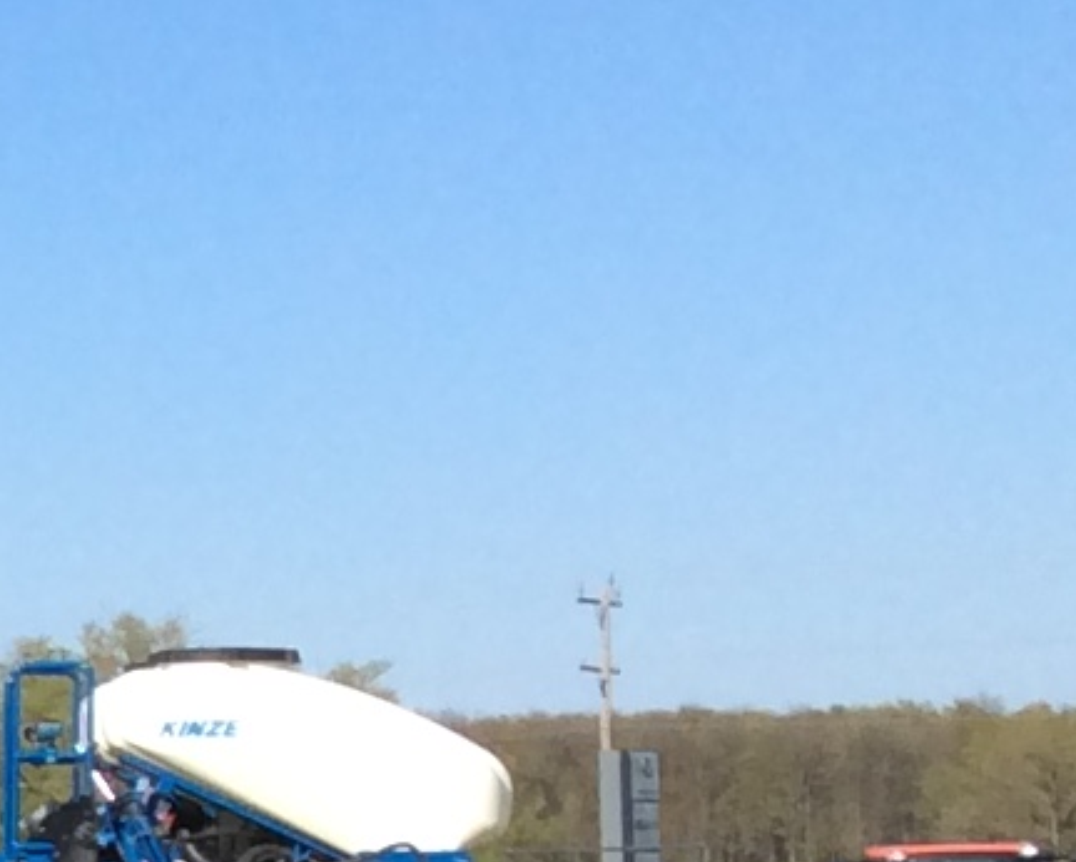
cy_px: 1014
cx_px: -1821
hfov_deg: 8.9
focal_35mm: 187
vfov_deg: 8.2
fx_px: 5958
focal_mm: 3.3
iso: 32
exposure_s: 1/1244
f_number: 2.4
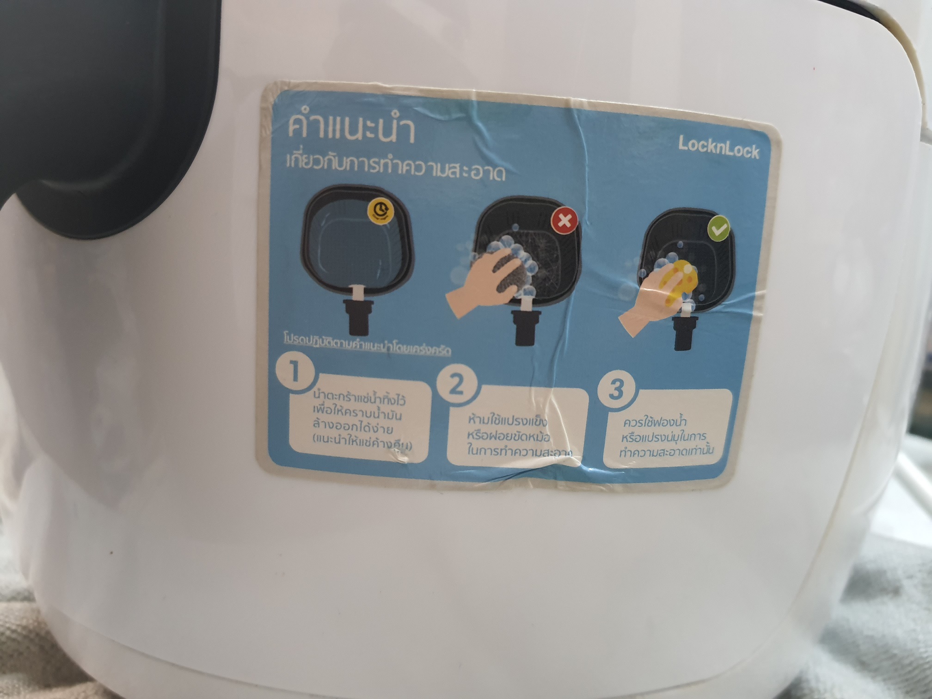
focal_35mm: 26
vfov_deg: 53.1
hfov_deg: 67.3
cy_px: 350
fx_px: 700
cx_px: 466
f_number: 1.7
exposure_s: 1/40
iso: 320
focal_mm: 4.32
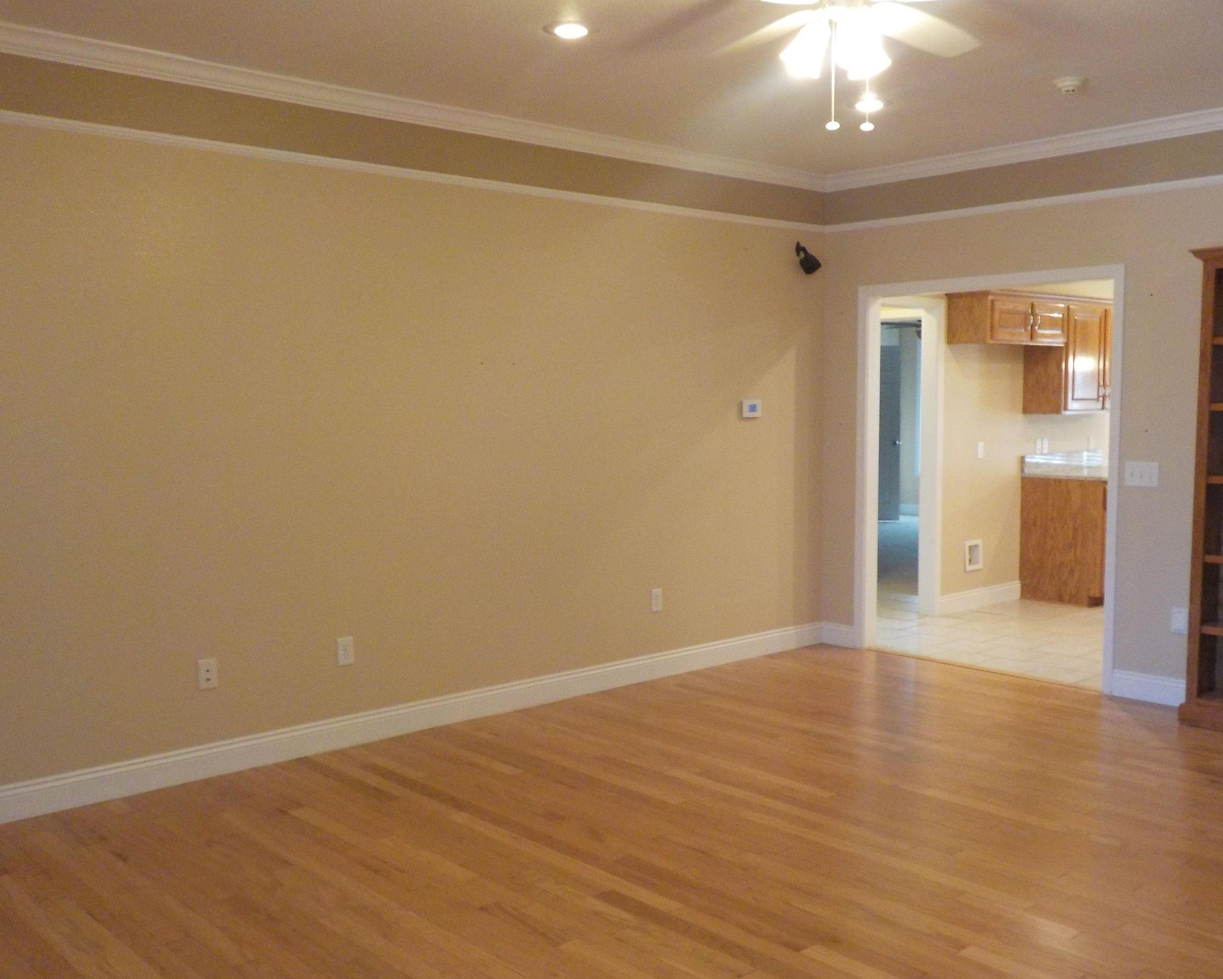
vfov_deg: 45.8
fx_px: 1158
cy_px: 500
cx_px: 657
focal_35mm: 32
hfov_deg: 55.6
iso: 400
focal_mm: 4.1
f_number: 3.3
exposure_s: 1/25
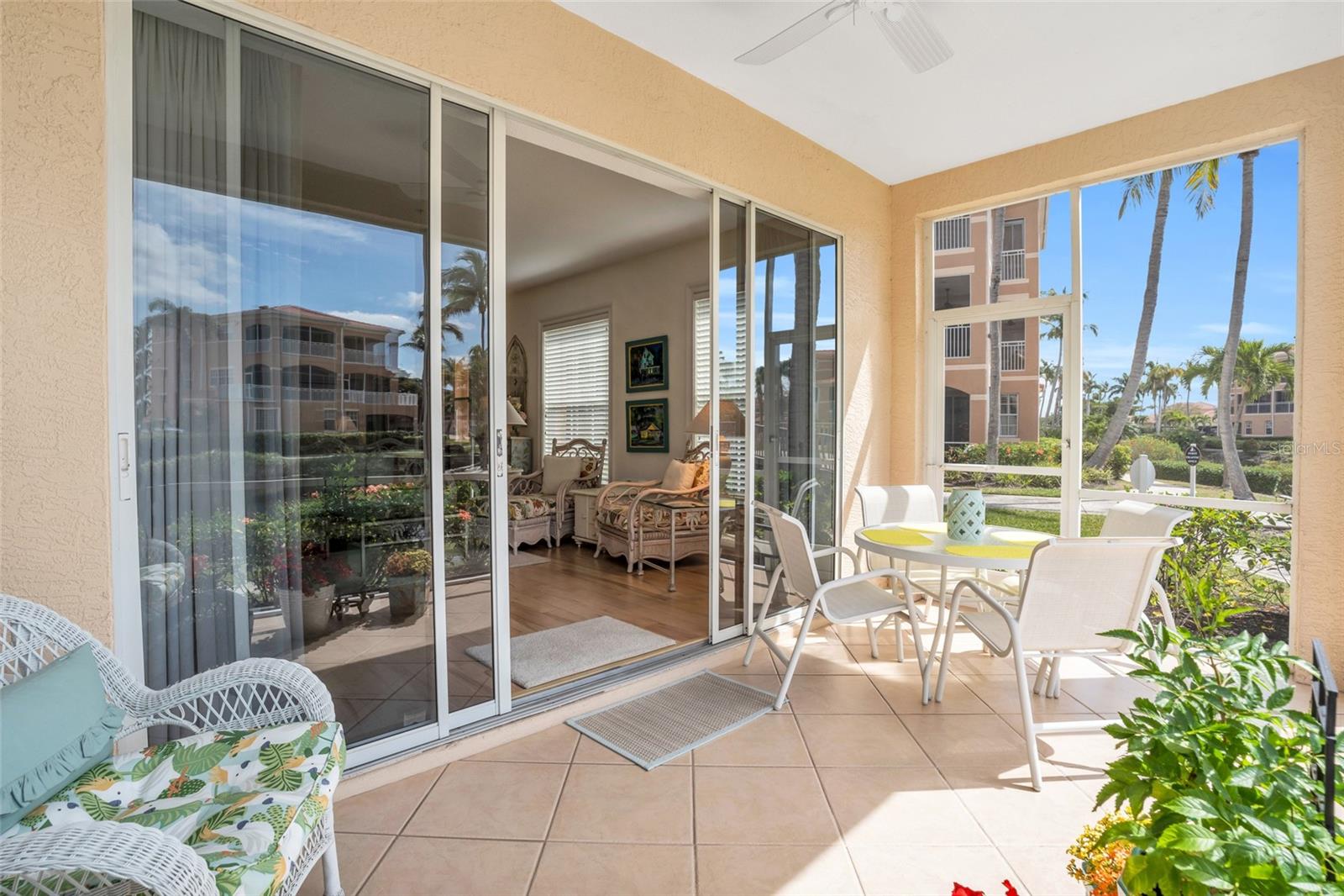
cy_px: 448
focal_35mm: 16
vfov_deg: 73.7
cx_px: 672
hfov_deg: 96.7
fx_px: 597
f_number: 9
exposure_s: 1/100
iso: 200
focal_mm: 16
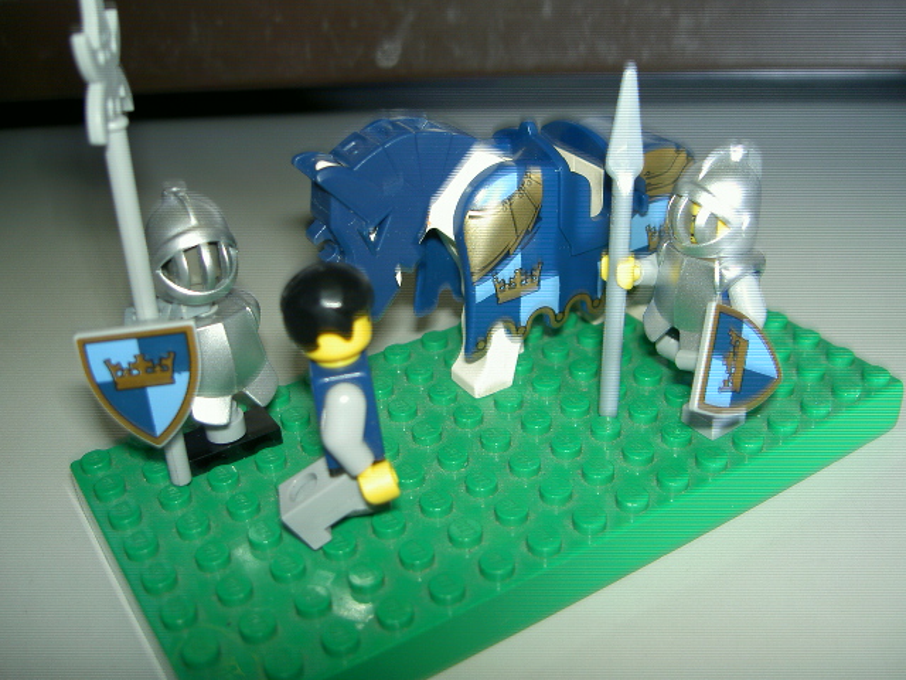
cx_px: 453
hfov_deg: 47.9
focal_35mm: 39
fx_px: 1021
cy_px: 340
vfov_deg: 36.8
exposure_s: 1/60
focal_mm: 8
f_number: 2.8
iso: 50
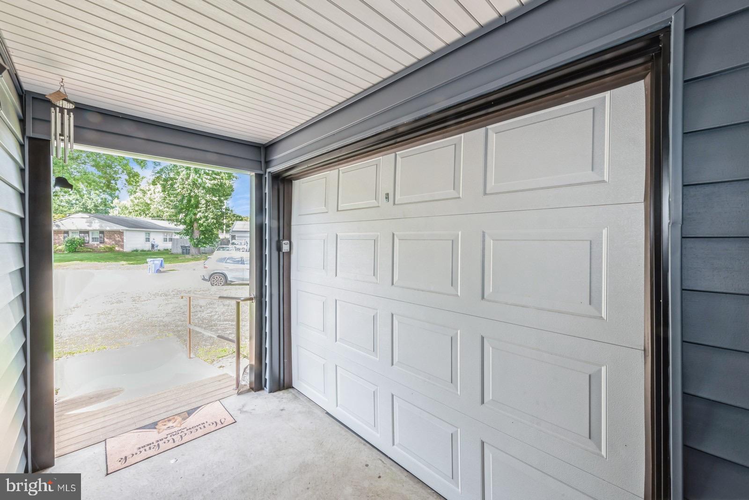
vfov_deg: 81.3
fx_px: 291
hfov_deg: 104.2
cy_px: 250
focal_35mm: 14
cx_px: 374
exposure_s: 1/5
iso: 200
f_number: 16
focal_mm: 14
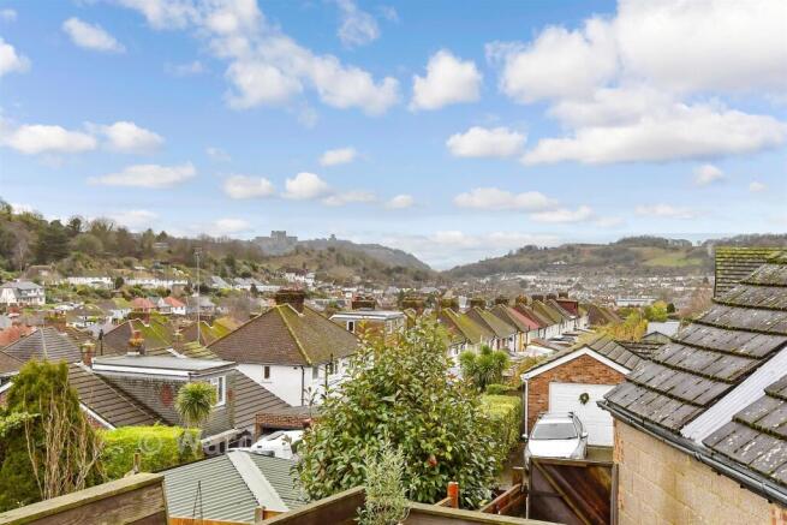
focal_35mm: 30
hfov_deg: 61.9
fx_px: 656
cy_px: 262
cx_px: 394
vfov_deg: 43.6
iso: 400
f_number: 8
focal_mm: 20
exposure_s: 1/200
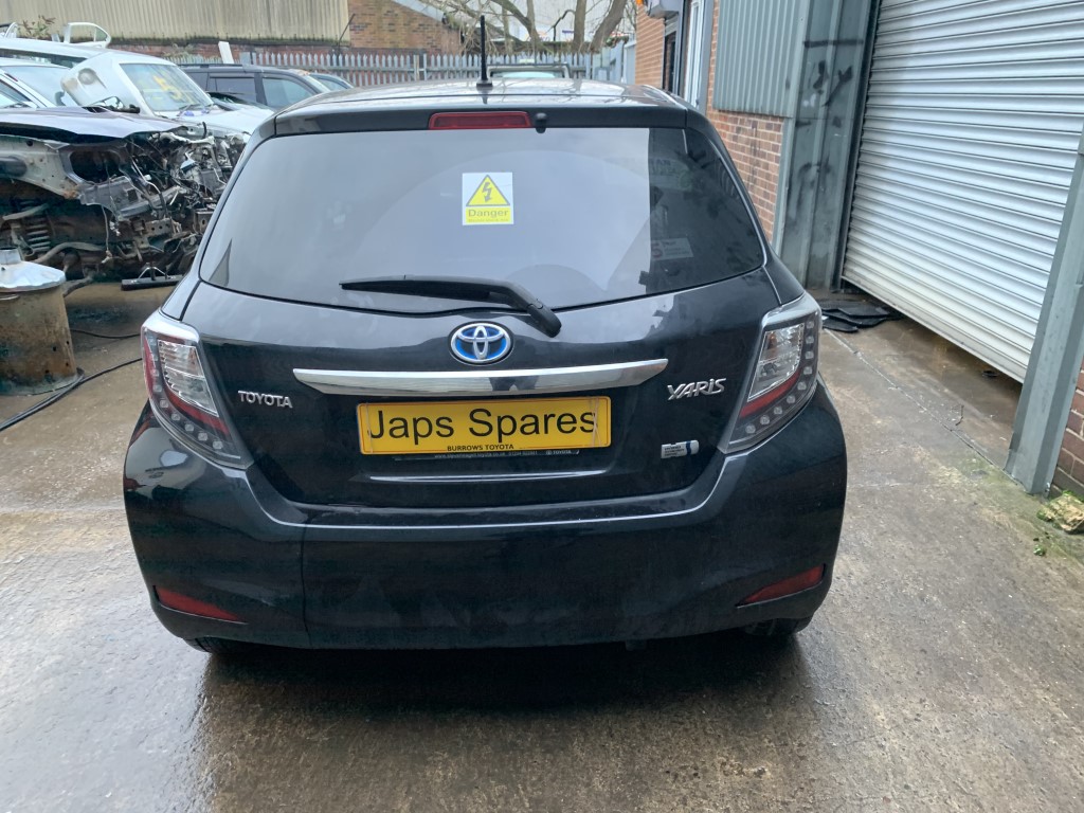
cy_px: 406
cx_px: 542
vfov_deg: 53.1
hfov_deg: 67.3
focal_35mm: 26
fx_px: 814
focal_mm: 4.25
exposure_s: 1/60
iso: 320
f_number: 1.8
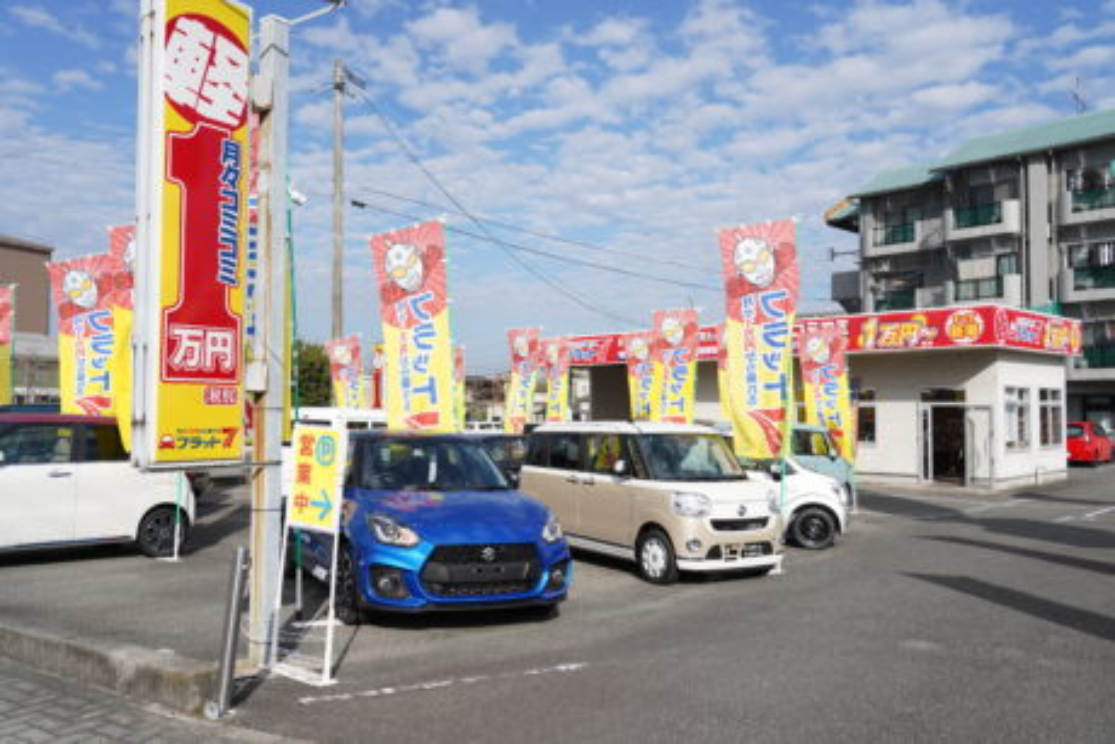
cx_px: 558
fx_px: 898
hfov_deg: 63.6
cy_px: 372
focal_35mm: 29
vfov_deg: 45.0
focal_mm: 29
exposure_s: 1/2500
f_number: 5
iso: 400
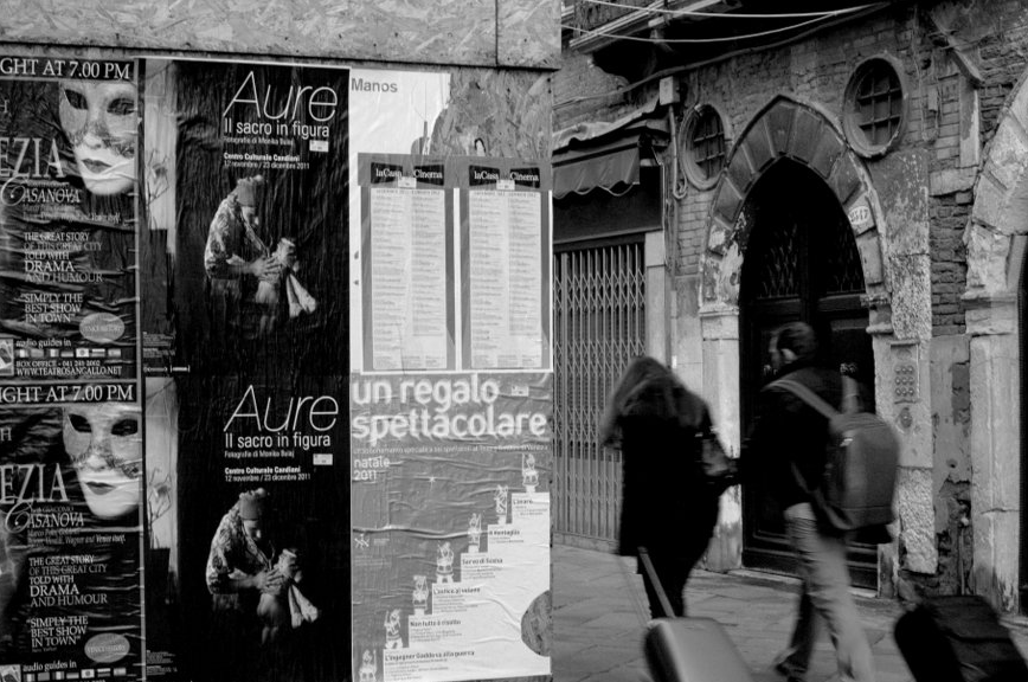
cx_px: 467
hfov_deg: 34.0
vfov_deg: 22.9
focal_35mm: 59
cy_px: 401
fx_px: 1682
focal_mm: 50
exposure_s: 1/25
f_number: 14
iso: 320
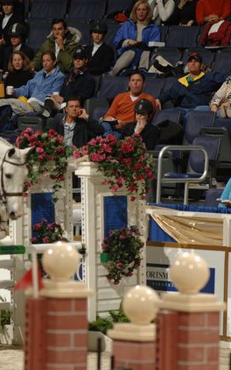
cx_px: -33
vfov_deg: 4.5
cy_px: 185
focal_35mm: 463
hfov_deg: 2.8
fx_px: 4661
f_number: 5
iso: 200
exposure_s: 1/250
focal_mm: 200
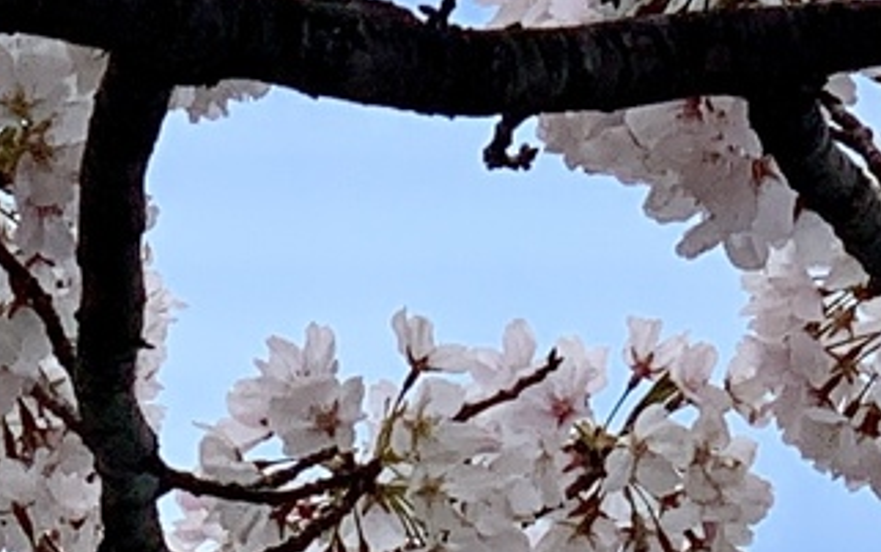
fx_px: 10306
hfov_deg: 4.9
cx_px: 145
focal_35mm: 429
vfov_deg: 3.0
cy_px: 1487
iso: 16
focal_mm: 6
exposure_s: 1/922
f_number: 2.4
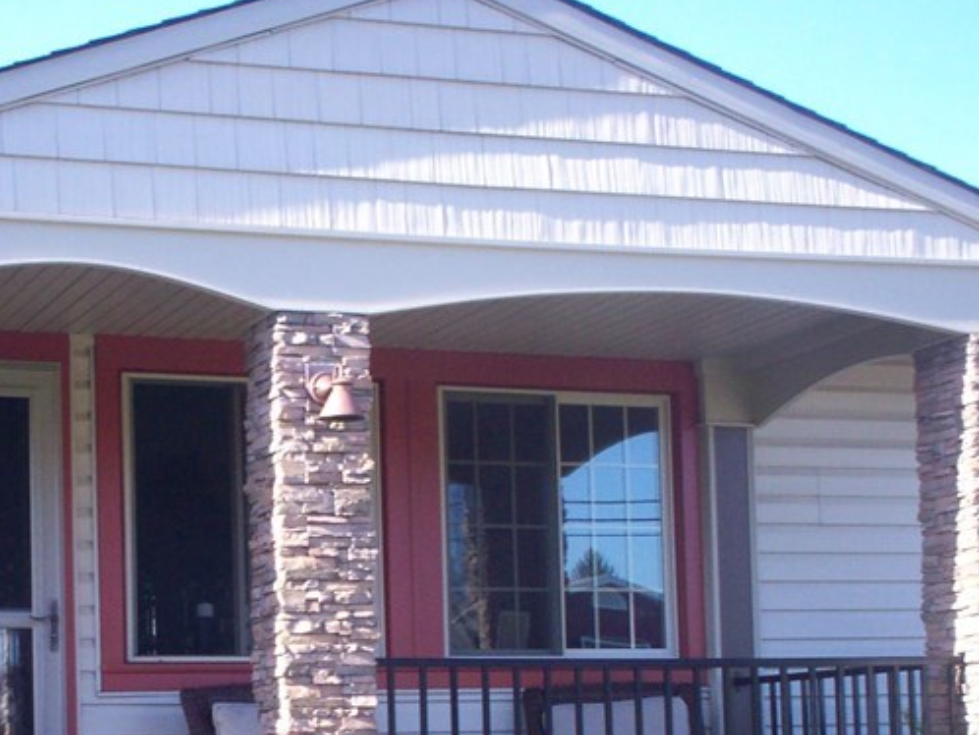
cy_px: 633
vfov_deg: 19.6
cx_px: 187
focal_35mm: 74
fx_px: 2094
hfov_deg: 25.8
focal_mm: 6
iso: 100
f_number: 4.5
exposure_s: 1/138
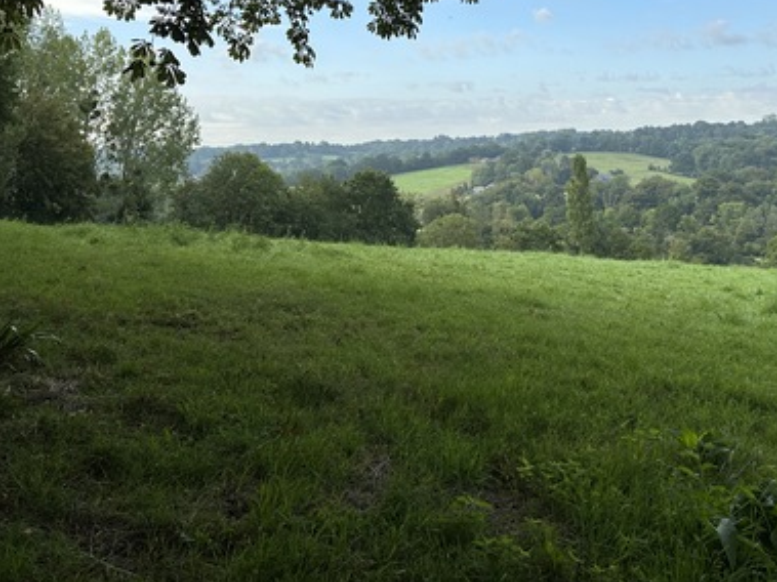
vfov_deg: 36.7
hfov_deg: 48.7
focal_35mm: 38
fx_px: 853
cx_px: 463
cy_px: 135
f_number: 1.78
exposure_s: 1/1949
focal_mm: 6.86
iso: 80
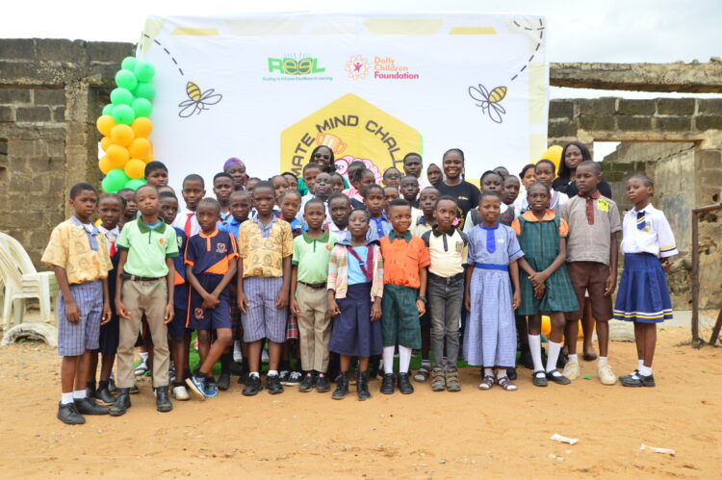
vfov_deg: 36.8
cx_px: 361
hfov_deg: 53.2
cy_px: 240
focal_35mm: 36
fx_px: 721
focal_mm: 24
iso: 400
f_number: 6.3
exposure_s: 1/800
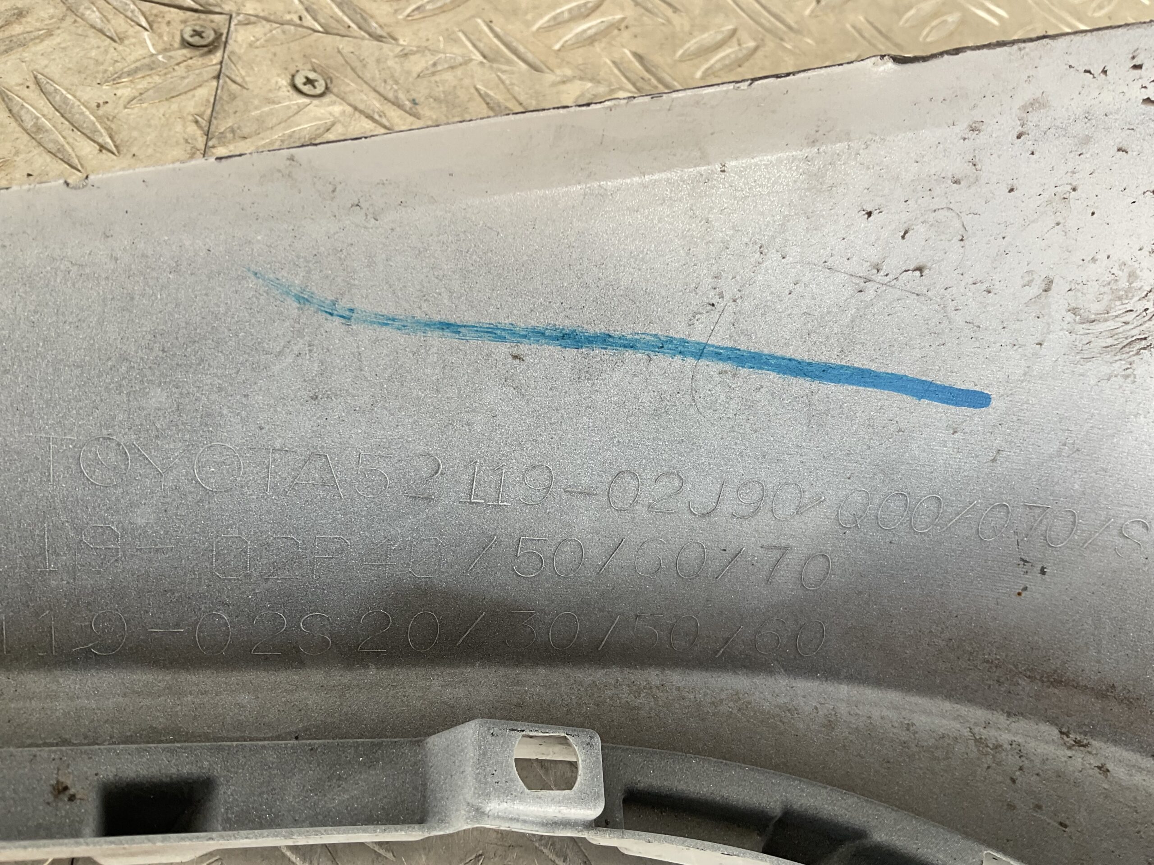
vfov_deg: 48.2
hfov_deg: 61.7
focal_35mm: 29
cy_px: 432
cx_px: 577
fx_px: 967
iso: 32
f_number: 1.8
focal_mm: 3
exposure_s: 1/50
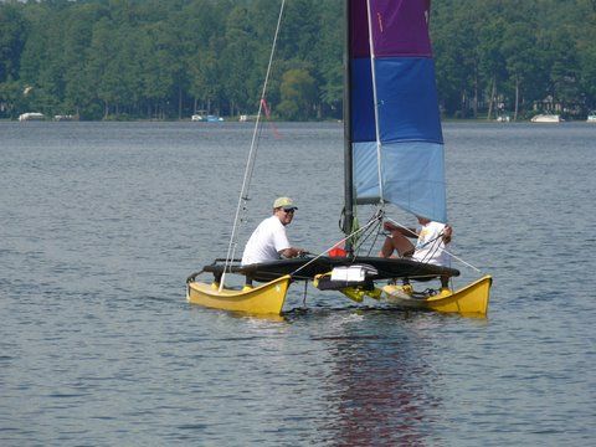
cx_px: 298
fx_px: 7231
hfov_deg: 4.7
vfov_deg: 3.5
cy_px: 224
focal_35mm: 420
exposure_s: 1/500
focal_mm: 88.8
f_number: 6.3
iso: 100
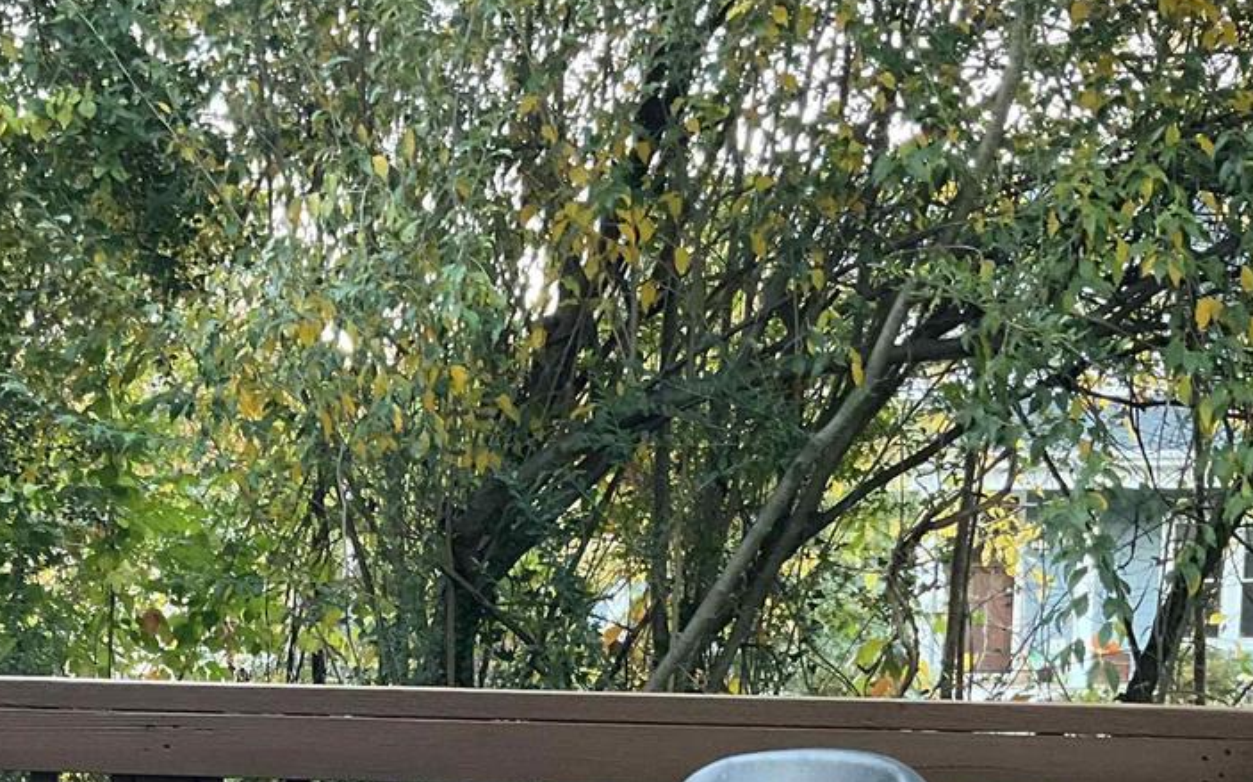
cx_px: 244
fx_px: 2151
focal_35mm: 63
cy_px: 910
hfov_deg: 31.6
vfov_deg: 19.5
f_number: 1.8
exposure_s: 1/60
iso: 200
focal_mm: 3
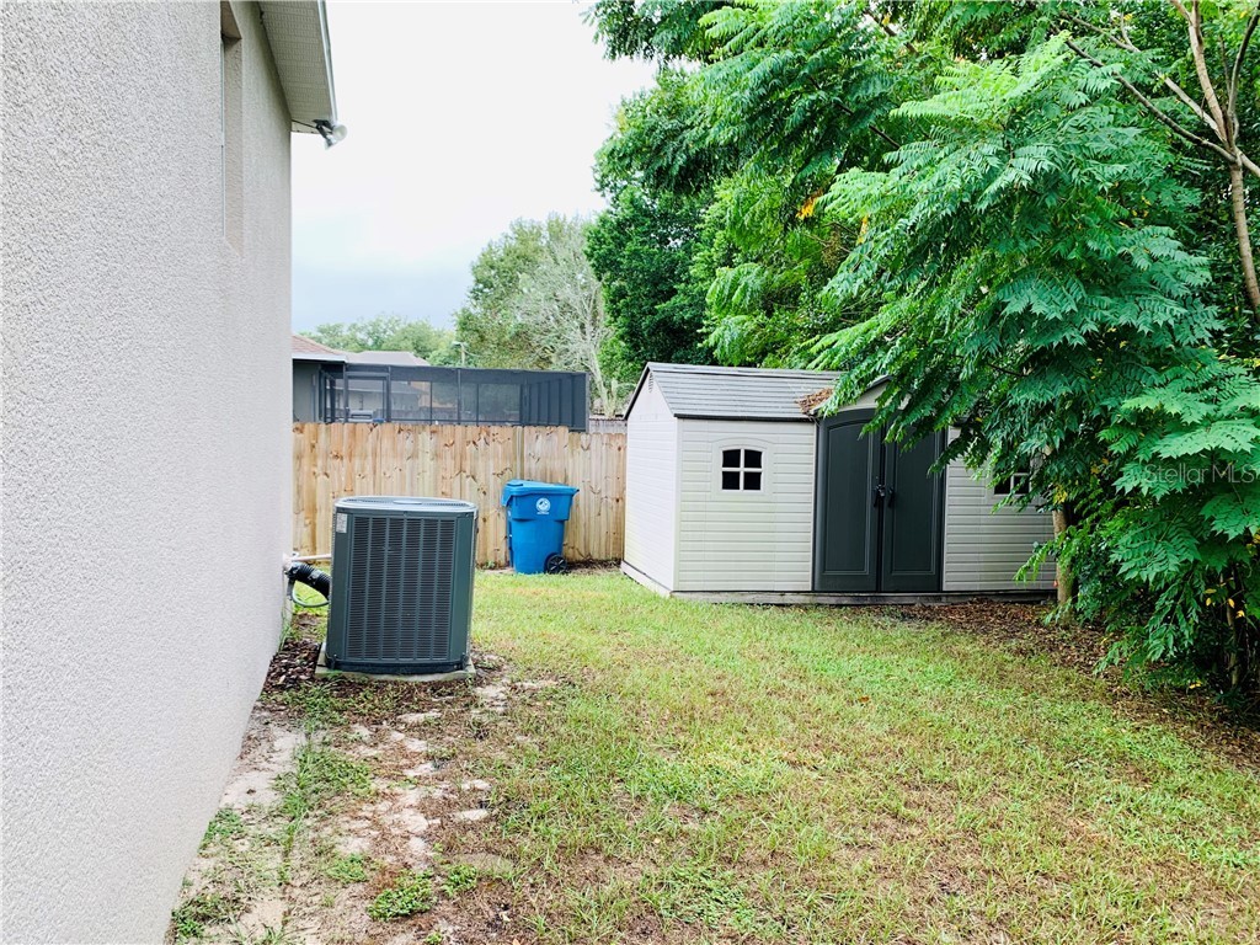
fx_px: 946
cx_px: 630
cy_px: 472
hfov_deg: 67.3
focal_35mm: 26
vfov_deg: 53.1
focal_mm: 4.25
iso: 25
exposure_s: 1/122
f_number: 1.8
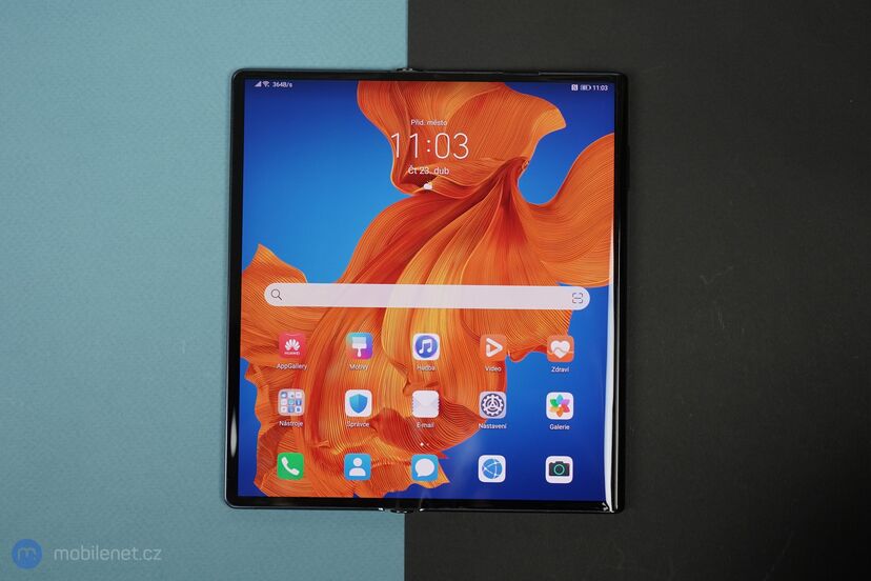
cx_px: 436
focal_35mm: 47
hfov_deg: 41.9
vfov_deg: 28.6
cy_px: 290
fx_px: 1137
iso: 400
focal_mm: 47
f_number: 4
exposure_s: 1/160
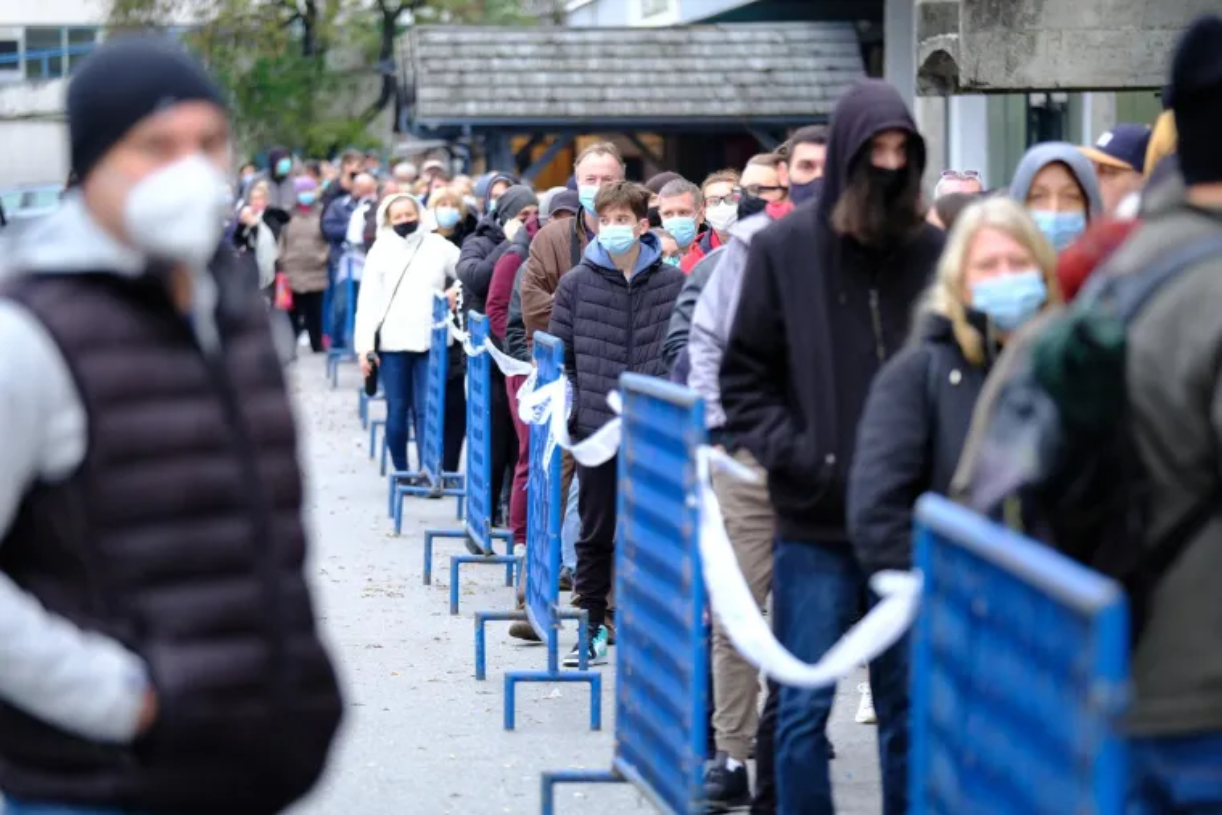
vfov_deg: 6.5
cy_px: 408
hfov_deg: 9.8
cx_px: 611
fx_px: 7129
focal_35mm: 210
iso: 800
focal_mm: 140
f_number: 2.8
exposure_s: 1/160
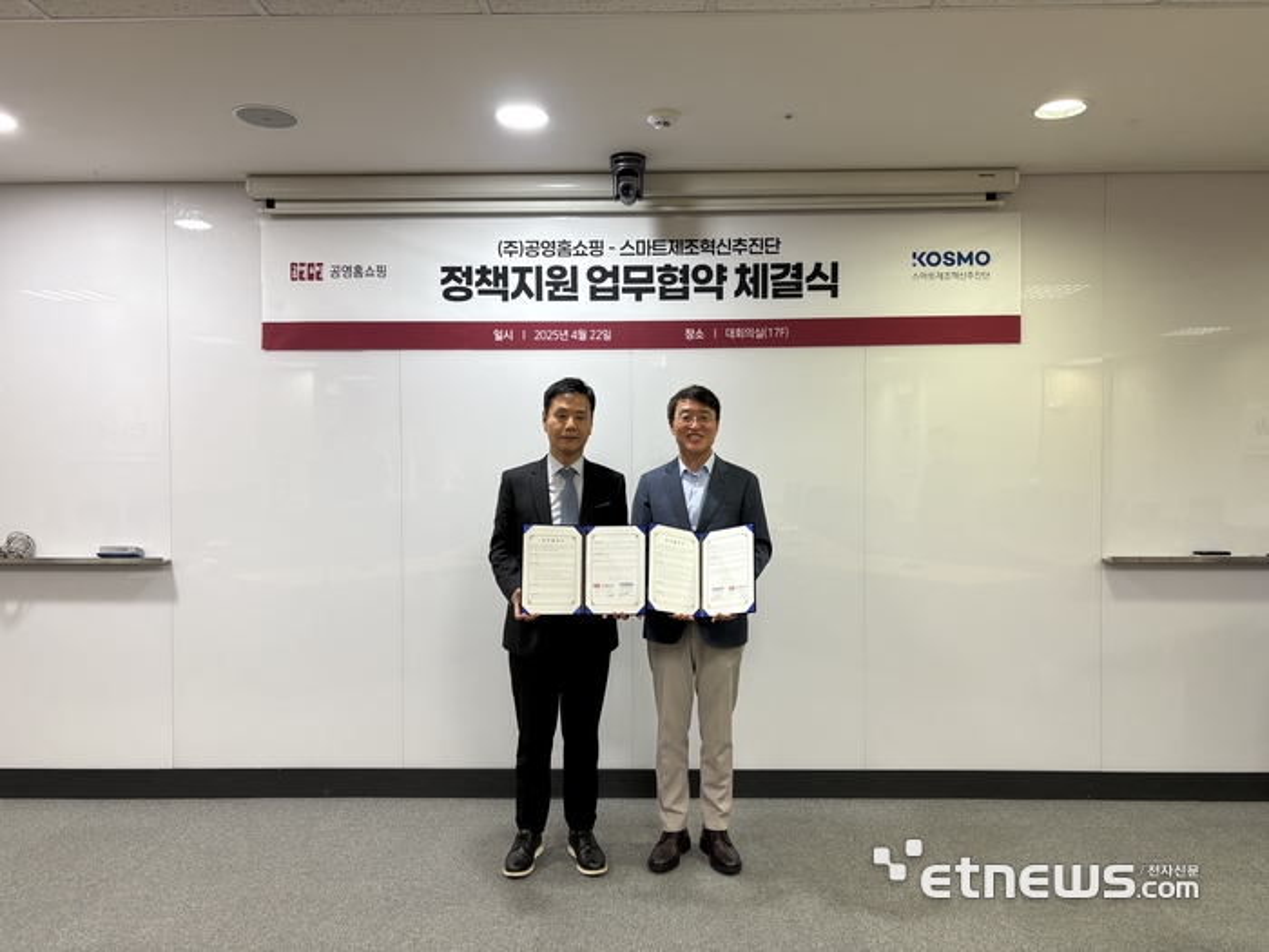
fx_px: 953
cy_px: 476
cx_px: 634
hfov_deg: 67.3
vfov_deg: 53.1
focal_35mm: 26
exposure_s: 1/60
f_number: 1.6
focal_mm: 5.96
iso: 100
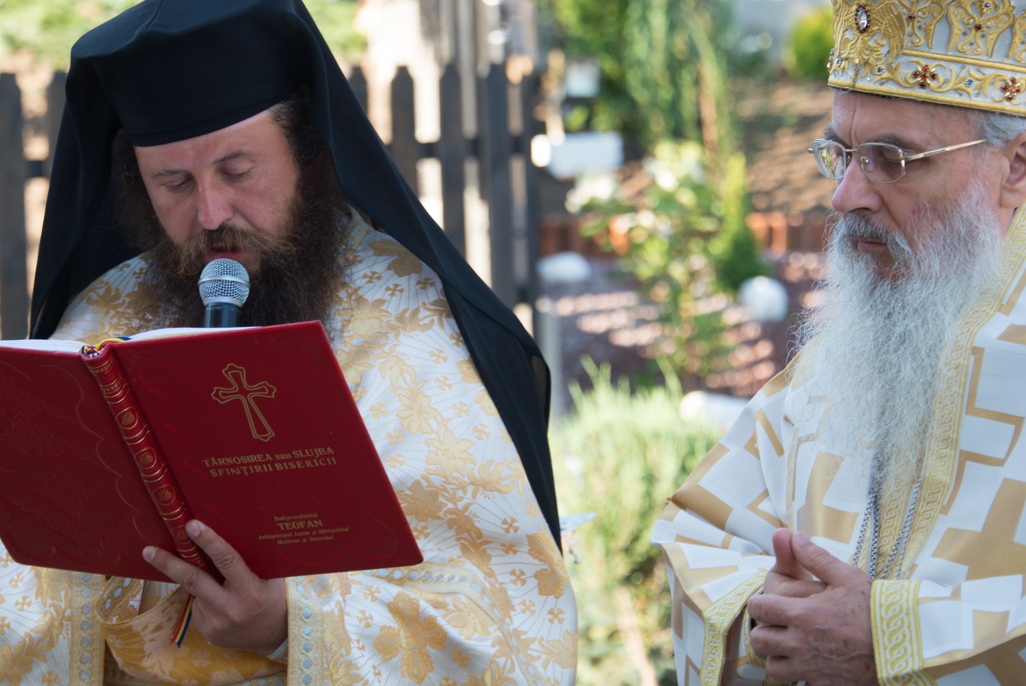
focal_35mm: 164
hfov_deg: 12.5
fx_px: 4676
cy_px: 297
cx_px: 406
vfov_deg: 8.4
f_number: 5.6
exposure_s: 1/50
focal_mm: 122
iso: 100
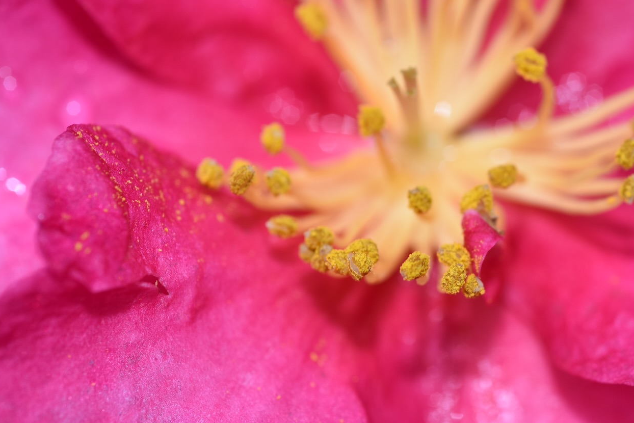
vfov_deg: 12.3
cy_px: 151
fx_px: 1955
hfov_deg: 18.4
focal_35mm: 111
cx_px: 425
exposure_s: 1/80
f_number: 8
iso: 125
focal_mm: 60
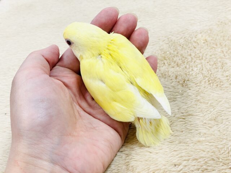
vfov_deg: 28.0
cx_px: 116
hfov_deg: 36.8
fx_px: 347
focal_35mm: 52
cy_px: 86
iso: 80
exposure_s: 1/116
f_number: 2
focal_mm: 6
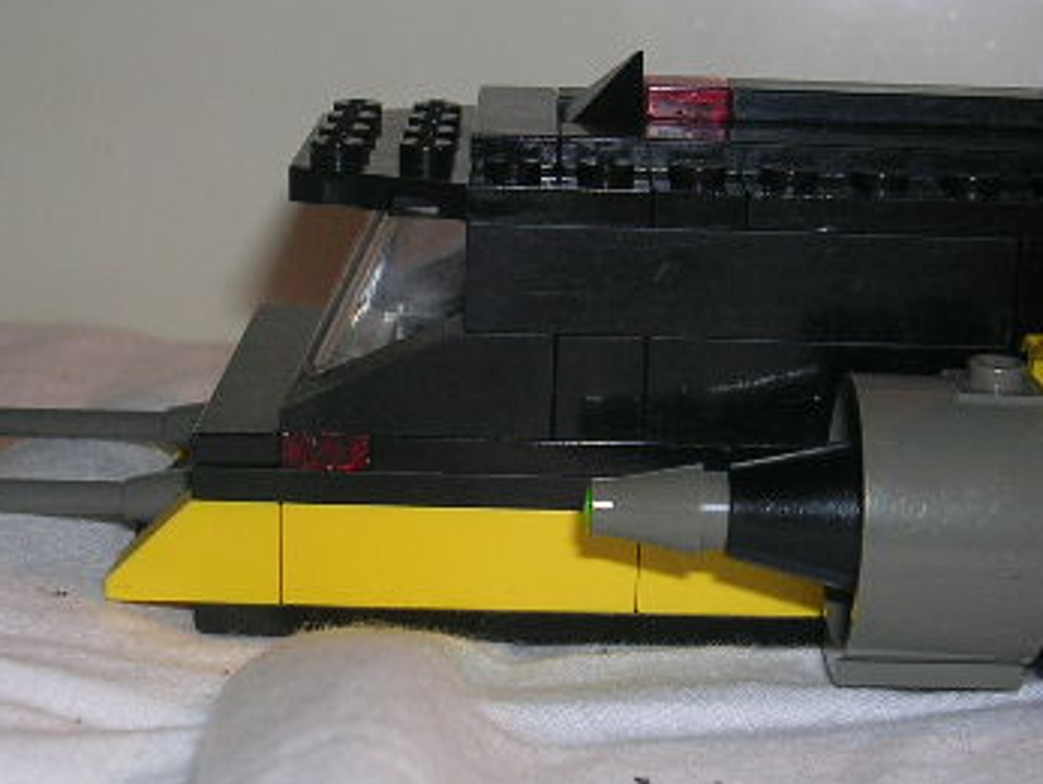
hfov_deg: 27.7
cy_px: 394
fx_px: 2111
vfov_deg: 21.0
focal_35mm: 70
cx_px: 562
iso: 50
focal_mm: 5.8
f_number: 2.8
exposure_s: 1/60.1
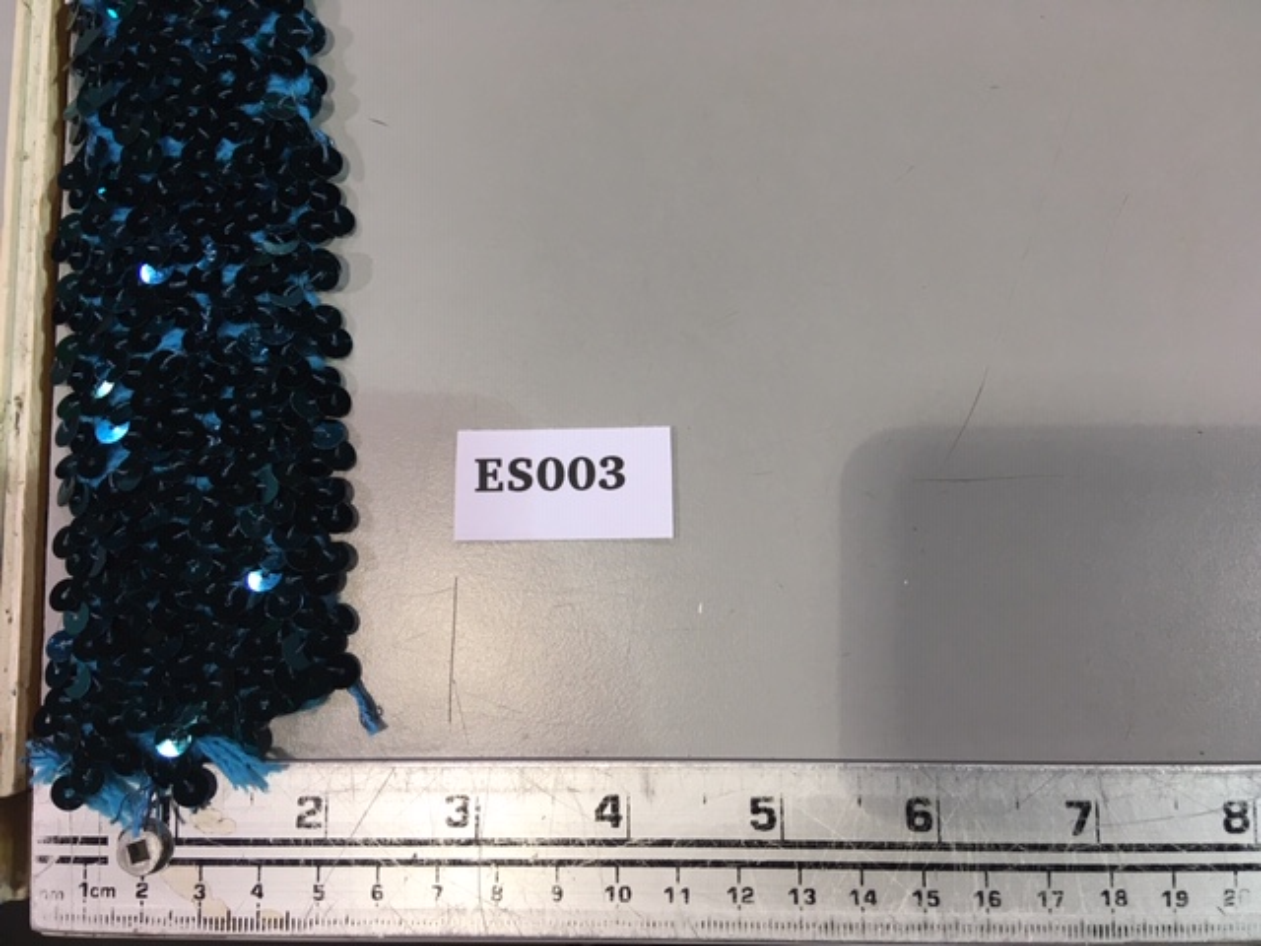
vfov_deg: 48.2
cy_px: 473
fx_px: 1056
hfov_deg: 61.7
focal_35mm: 29
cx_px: 630
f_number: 2.2
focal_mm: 4.15
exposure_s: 1/30
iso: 25
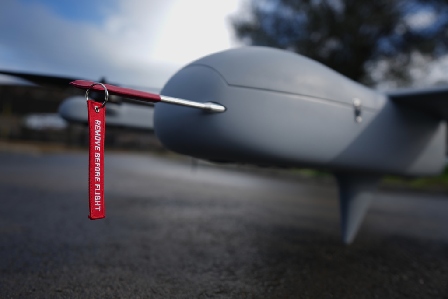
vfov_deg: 38.9
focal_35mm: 34
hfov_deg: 55.8
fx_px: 423
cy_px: 150
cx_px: 224
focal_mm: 34
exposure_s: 1/640
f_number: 2.8
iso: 50
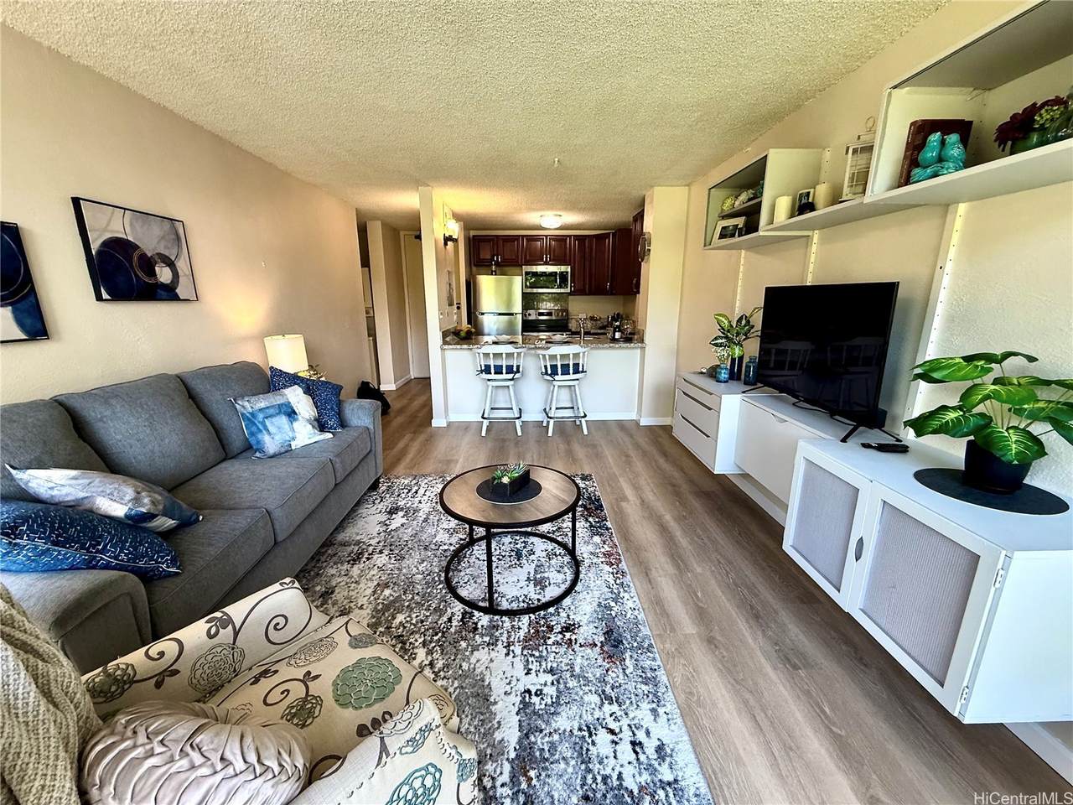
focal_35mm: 14
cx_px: 536
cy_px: 402
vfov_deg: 85.7
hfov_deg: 102.1
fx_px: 434
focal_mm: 2.22
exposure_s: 1/120
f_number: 2.2
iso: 160
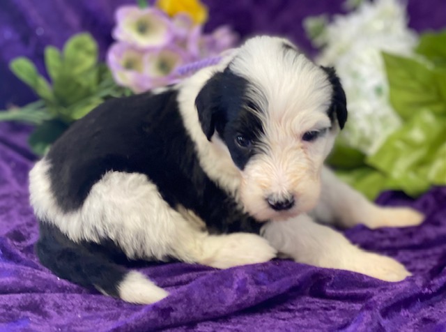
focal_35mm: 52
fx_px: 668
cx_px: 223
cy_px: 166
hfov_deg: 36.9
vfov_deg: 27.9
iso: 160
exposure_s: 1/60
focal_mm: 6
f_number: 2
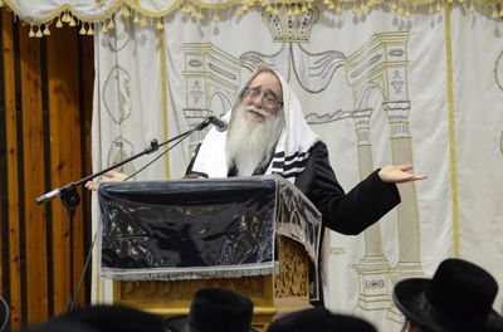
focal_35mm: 202
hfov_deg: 10.2
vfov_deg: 6.7
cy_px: 166
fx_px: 2820
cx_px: 252
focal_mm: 135
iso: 1600
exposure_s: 1/60
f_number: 4.8
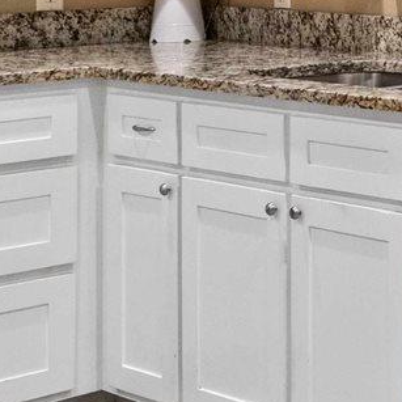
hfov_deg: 13.4
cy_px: -156
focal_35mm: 102
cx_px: 917
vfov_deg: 16.0
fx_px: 1340
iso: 800
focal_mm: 12
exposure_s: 1/30
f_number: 5.6
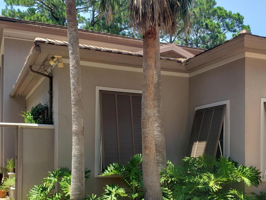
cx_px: 120
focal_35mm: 41
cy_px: 150
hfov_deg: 45.7
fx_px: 315
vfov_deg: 34.4
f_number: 2.4
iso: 50
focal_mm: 4.3
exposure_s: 1/845
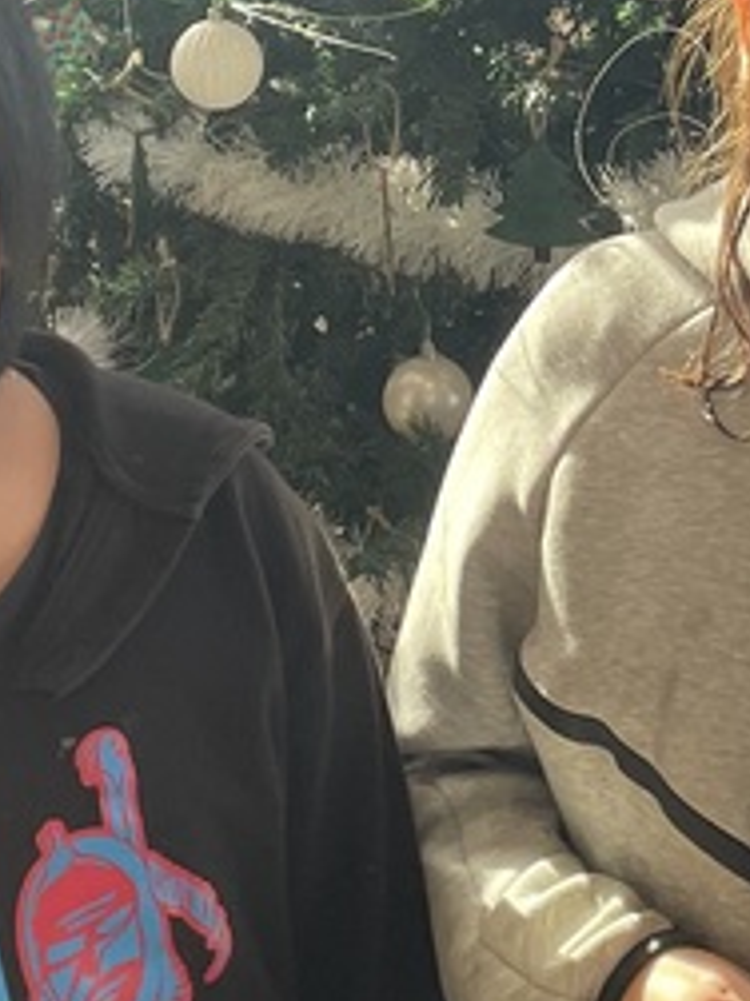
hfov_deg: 13.8
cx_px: 718
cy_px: 64
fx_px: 3065
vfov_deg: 18.2
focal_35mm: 106
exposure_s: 1/120
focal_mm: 4.2
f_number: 1.6
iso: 50
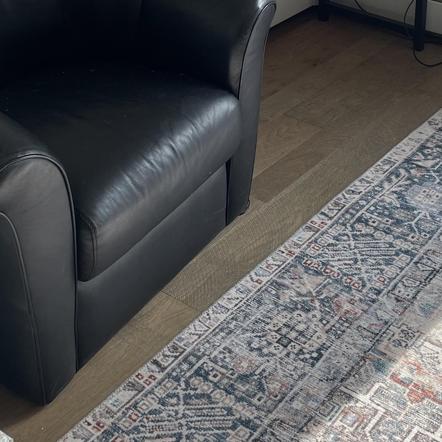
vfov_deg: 26.6
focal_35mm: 62
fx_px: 896
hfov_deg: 27.6
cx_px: 287
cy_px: 29
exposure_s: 1/121
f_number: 1.6
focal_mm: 4.2
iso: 32
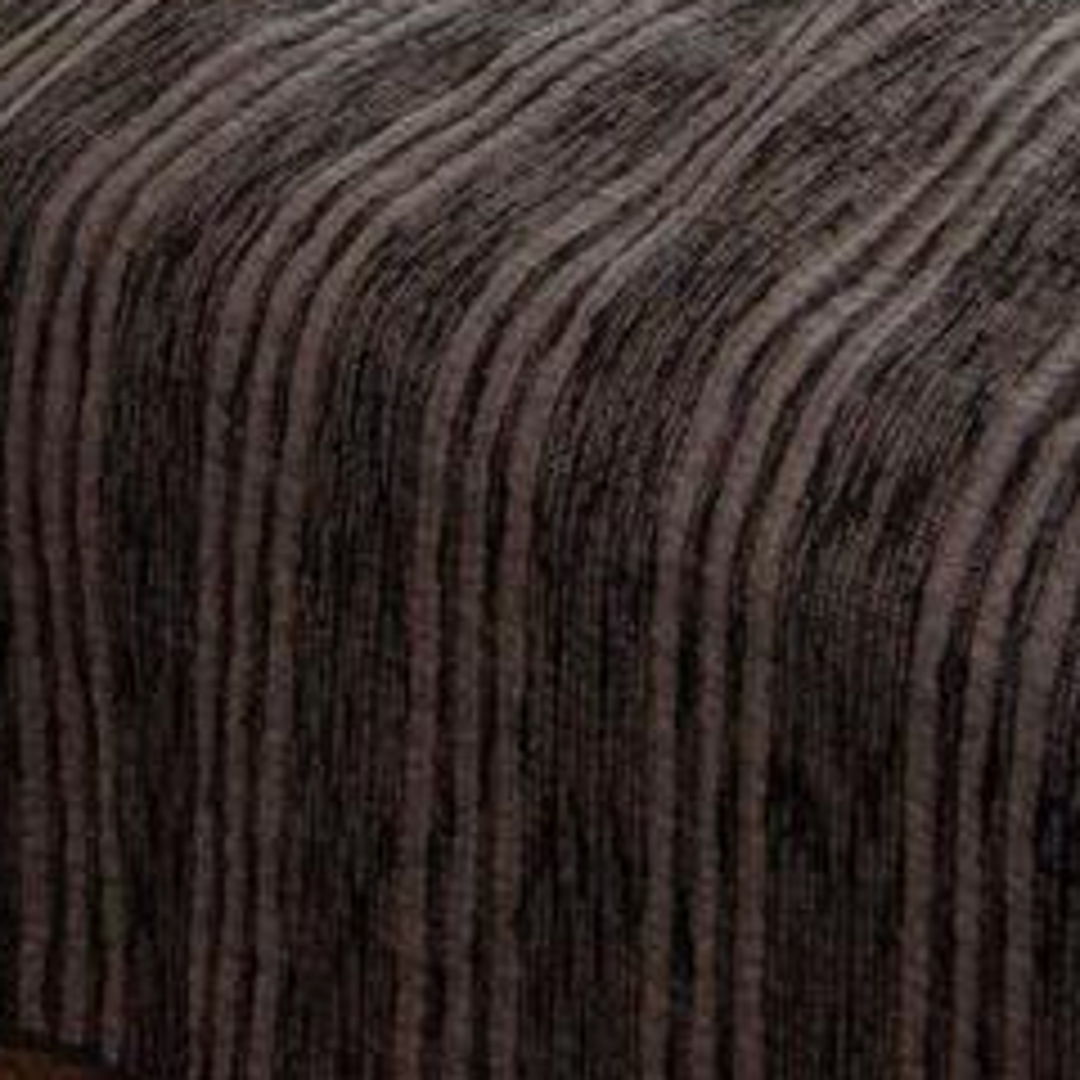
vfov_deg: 16.0
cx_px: 801
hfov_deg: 18.8
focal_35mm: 92
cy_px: -853
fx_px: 3247
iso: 1000
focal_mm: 18
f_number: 10
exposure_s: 1/30
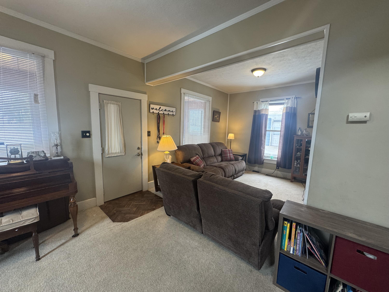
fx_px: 157
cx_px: 194
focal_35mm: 14
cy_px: 146
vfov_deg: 85.7
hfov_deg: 102.1
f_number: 2.2
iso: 160
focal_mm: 2.22
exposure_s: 1/60
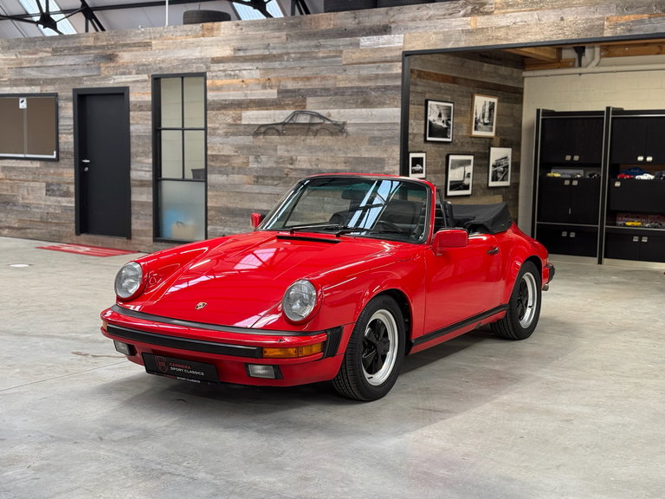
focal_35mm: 48
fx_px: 922
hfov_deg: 39.7
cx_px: 332
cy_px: 250
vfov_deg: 30.3
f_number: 1.78
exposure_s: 1/50
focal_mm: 6.76
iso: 100
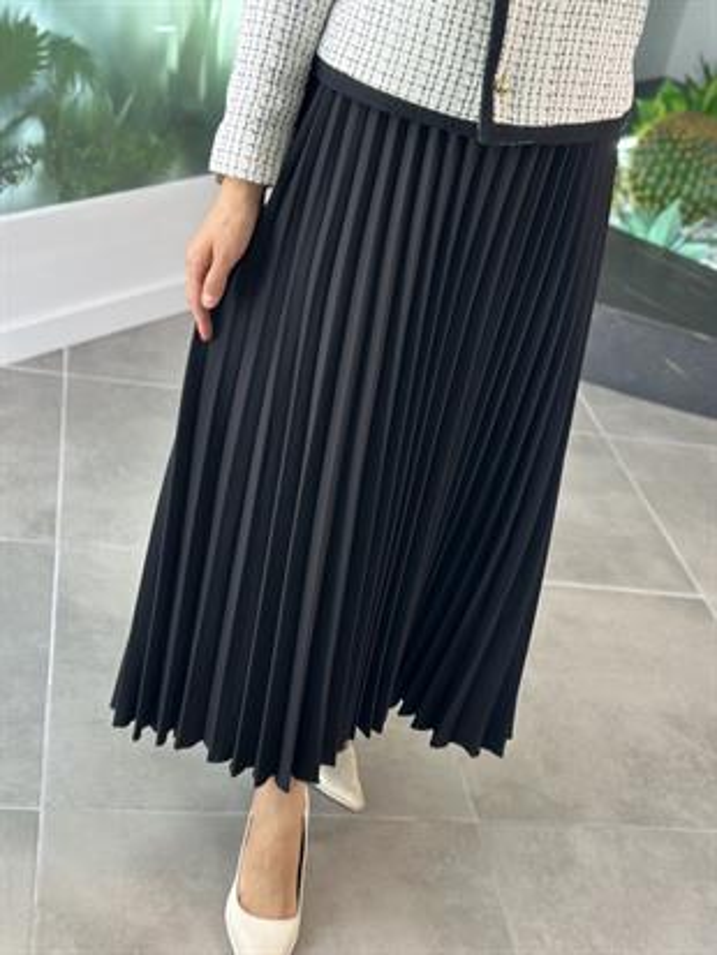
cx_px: 358
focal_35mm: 48
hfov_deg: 30.3
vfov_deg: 39.6
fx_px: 1325
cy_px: 478
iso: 100
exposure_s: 1/134
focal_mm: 6.86
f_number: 1.78
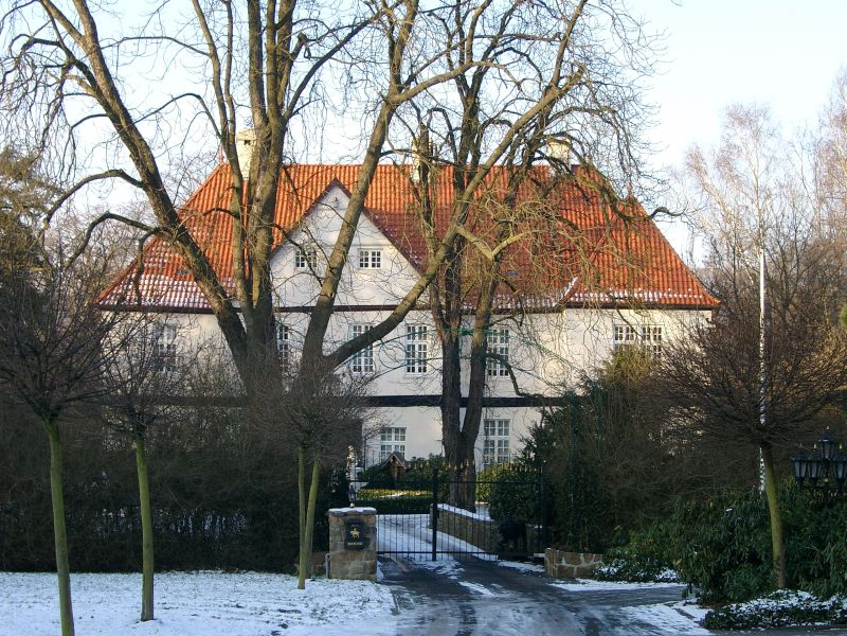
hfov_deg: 25.0
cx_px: 424
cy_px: 318
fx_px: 1909
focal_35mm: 78
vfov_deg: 18.9
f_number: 4
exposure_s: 1/143
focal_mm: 16.05
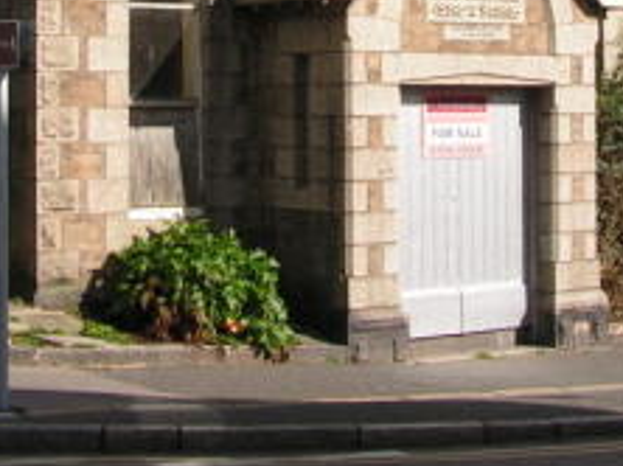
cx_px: 380
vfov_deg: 14.3
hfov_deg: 19.6
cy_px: -105
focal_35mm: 100
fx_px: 1798
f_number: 5.6
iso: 50
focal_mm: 6.3
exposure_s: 1/250
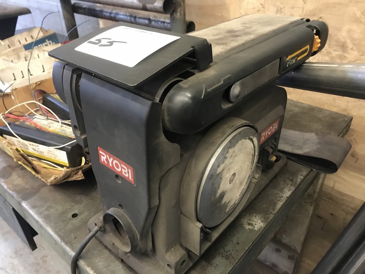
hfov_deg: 63.4
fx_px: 295
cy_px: 137
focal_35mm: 28
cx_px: 182
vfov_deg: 49.7
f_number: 1.8
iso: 100
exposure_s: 1/15
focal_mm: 3.99
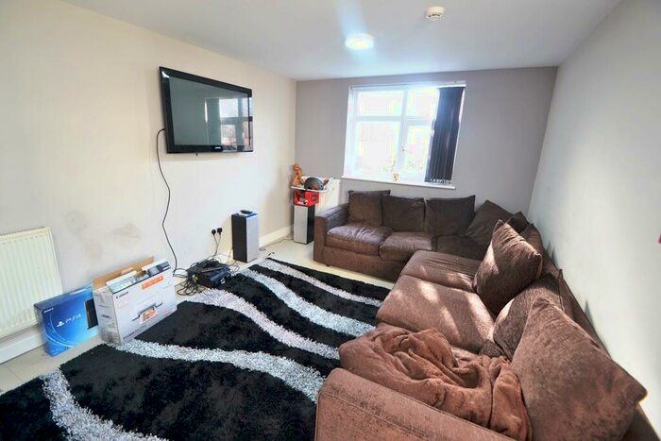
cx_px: 330
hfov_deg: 100.4
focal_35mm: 15
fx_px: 275
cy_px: 220
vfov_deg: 77.4
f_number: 4.5
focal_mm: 10
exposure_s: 1/13
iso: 100
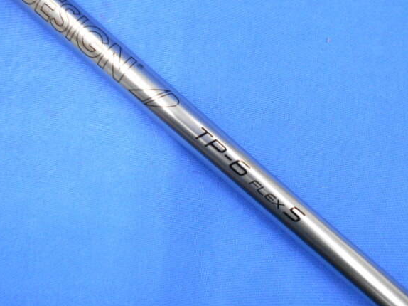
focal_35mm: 29
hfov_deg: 61.6
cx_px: 187
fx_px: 342
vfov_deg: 48.1
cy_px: 137
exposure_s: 1/30
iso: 400
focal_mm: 4.6
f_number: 3.2
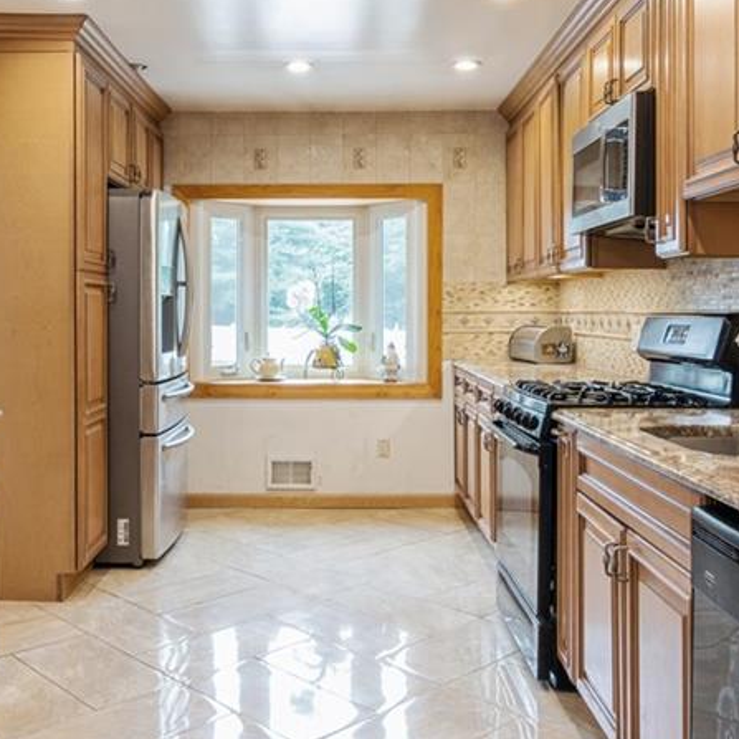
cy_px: 314
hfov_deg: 47.1
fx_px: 845
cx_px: 322
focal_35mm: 35
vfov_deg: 47.1
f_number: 9
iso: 100
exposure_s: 1/2.5
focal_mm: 12
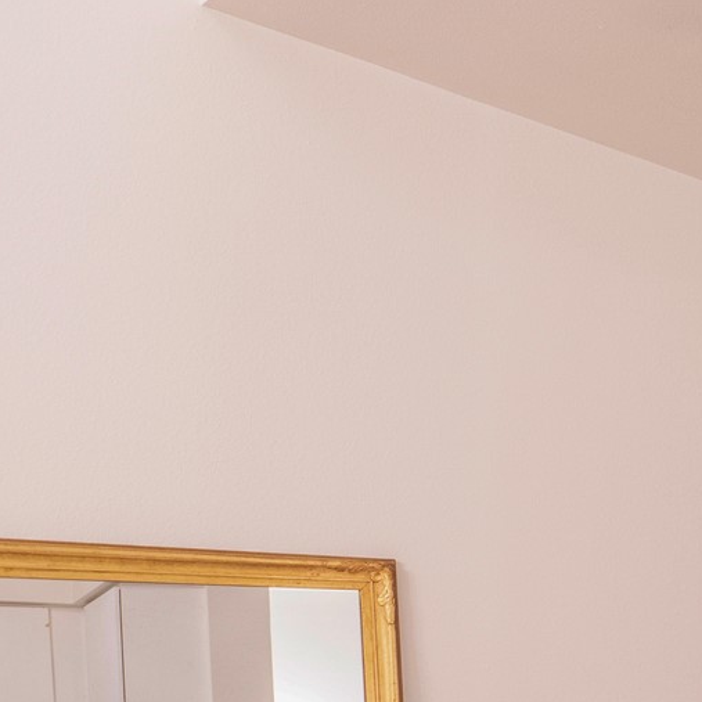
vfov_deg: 31.7
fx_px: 1170
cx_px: 1170
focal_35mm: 51
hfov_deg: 23.2
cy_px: 645
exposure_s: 1/40
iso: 800
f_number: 4
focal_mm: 14
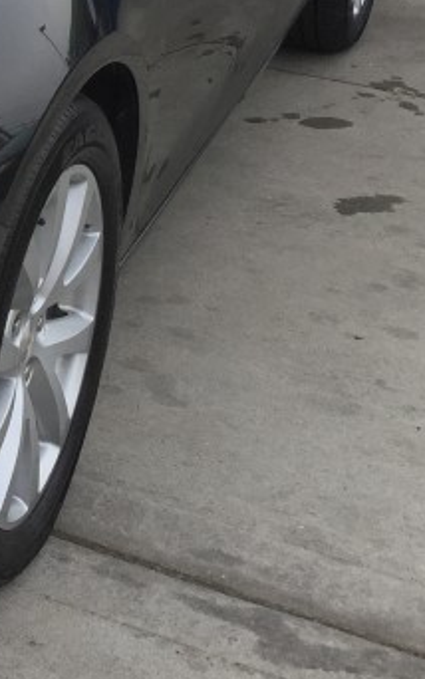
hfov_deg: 12.7
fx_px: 1704
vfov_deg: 21.8
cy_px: 24
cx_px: -379
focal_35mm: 92
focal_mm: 4.15
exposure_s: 1/1130
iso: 32
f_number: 2.2
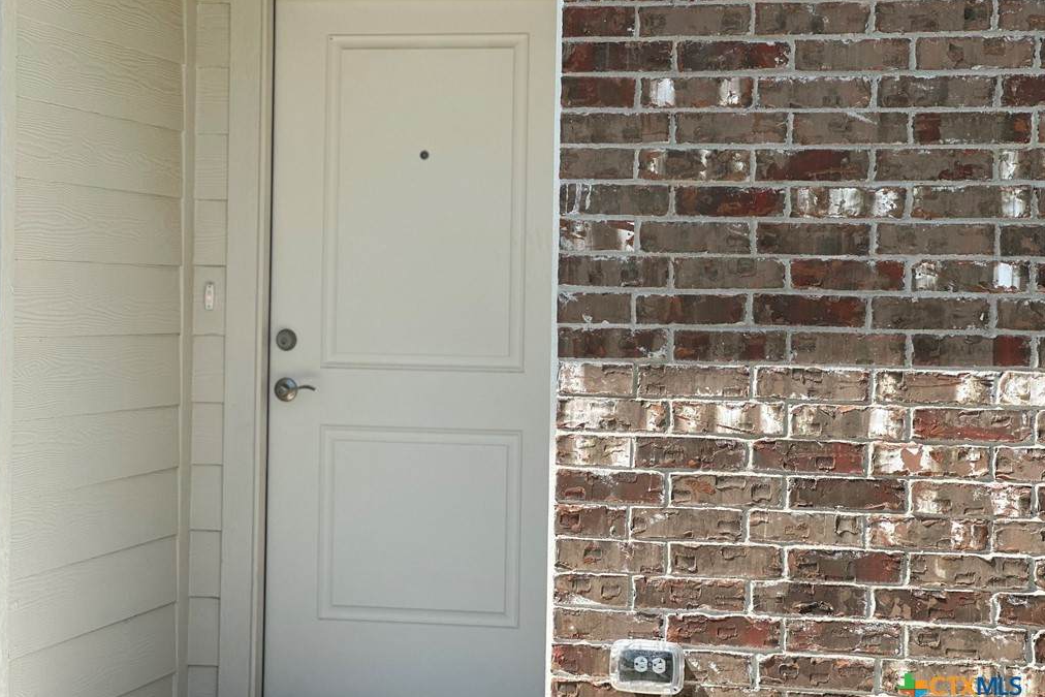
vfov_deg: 16.9
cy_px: 327
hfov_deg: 25.1
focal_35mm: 81
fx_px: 2351
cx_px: 518
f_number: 2.8
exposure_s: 1/481
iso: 32
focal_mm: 9
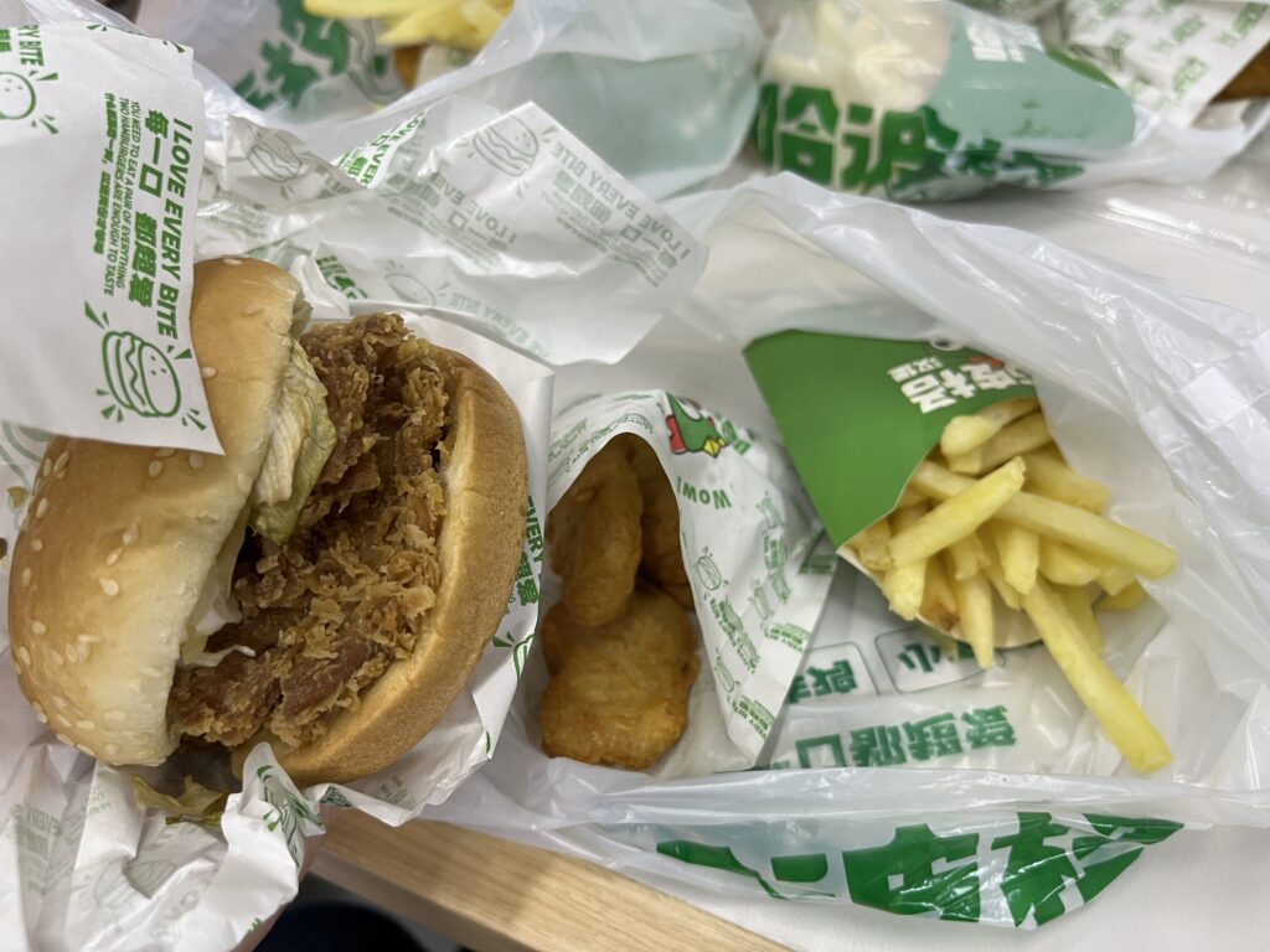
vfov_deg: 53.1
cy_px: 476
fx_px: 954
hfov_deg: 67.3
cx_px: 635
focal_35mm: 26
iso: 64
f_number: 1.6
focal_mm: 5.1
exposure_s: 1/50
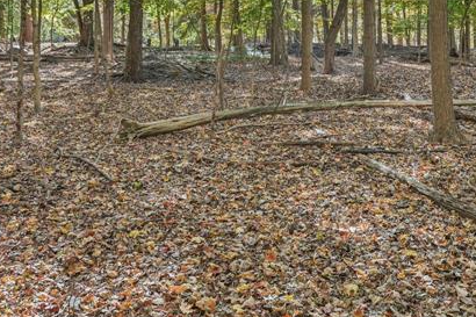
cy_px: 20
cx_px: 317
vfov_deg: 31.5
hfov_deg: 47.7
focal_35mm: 40
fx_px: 529
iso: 320
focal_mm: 16
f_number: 8
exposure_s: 1/30
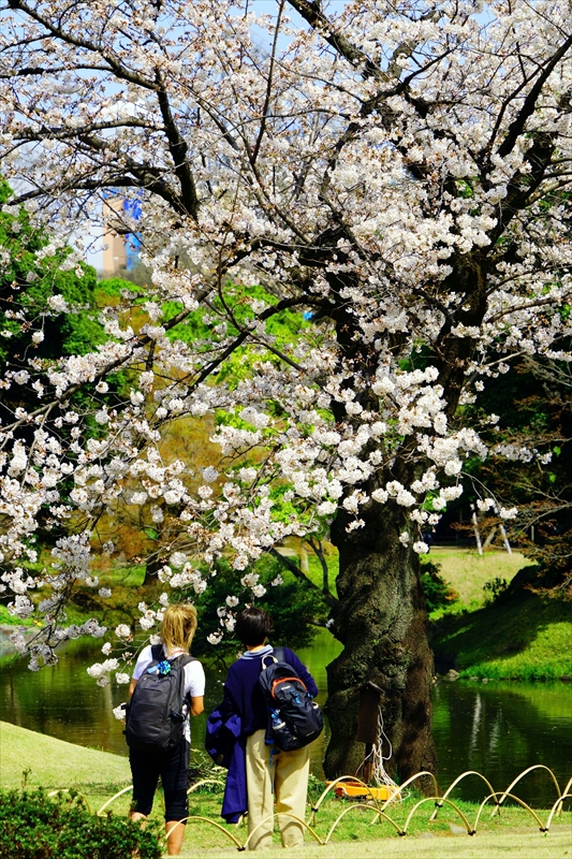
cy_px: 430
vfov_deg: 17.1
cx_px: 286
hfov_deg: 11.4
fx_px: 2861
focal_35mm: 120
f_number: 8
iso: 100
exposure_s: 1/250
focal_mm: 120
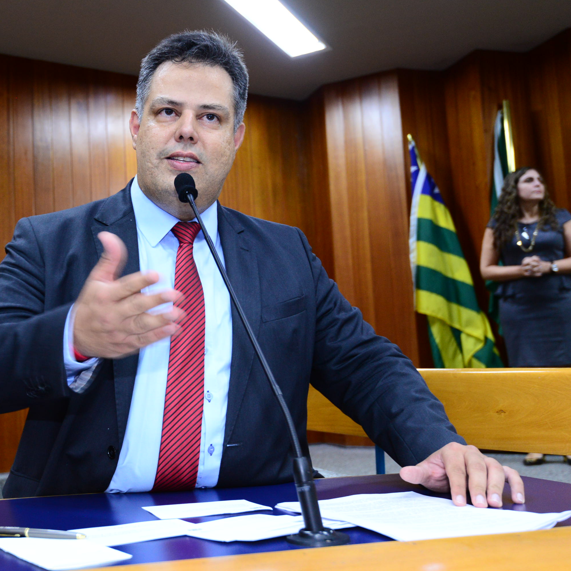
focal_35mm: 45
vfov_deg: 37.6
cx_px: 141
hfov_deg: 36.6
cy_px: 287
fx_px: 840
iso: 2500
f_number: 5
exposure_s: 1/60
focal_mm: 35
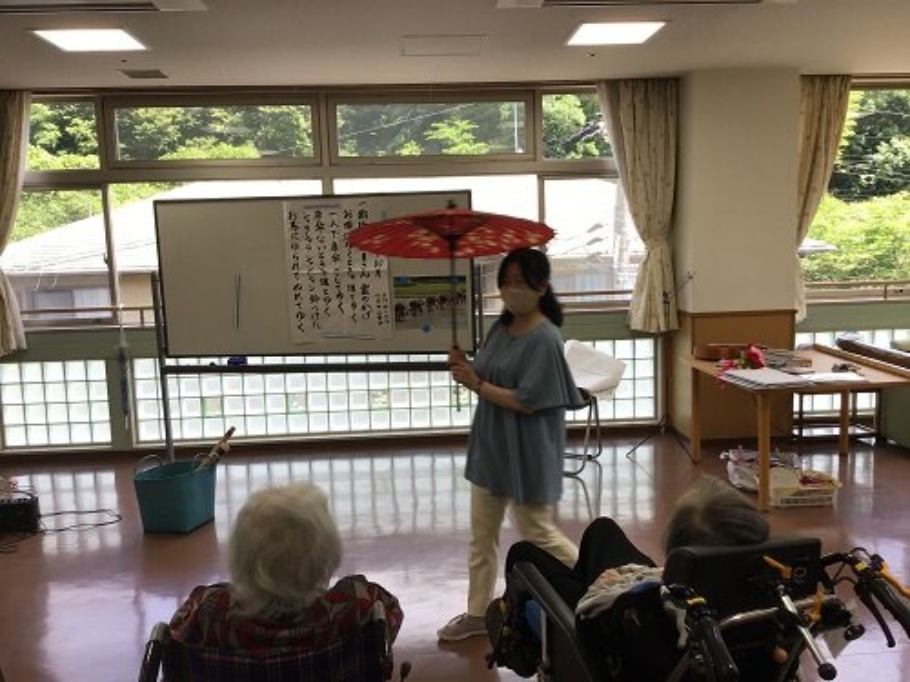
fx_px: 815
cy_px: 341
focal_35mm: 31
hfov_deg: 58.4
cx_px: 455
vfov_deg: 45.4
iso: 25
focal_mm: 3.3
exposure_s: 1/60
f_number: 2.4
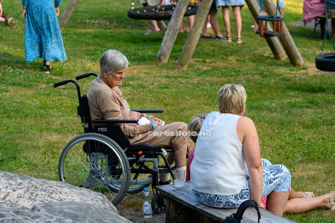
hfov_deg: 16.4
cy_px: 112
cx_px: 168
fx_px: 1163
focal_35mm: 125
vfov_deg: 11.0
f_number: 7.1
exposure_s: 1/200
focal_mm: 125
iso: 500
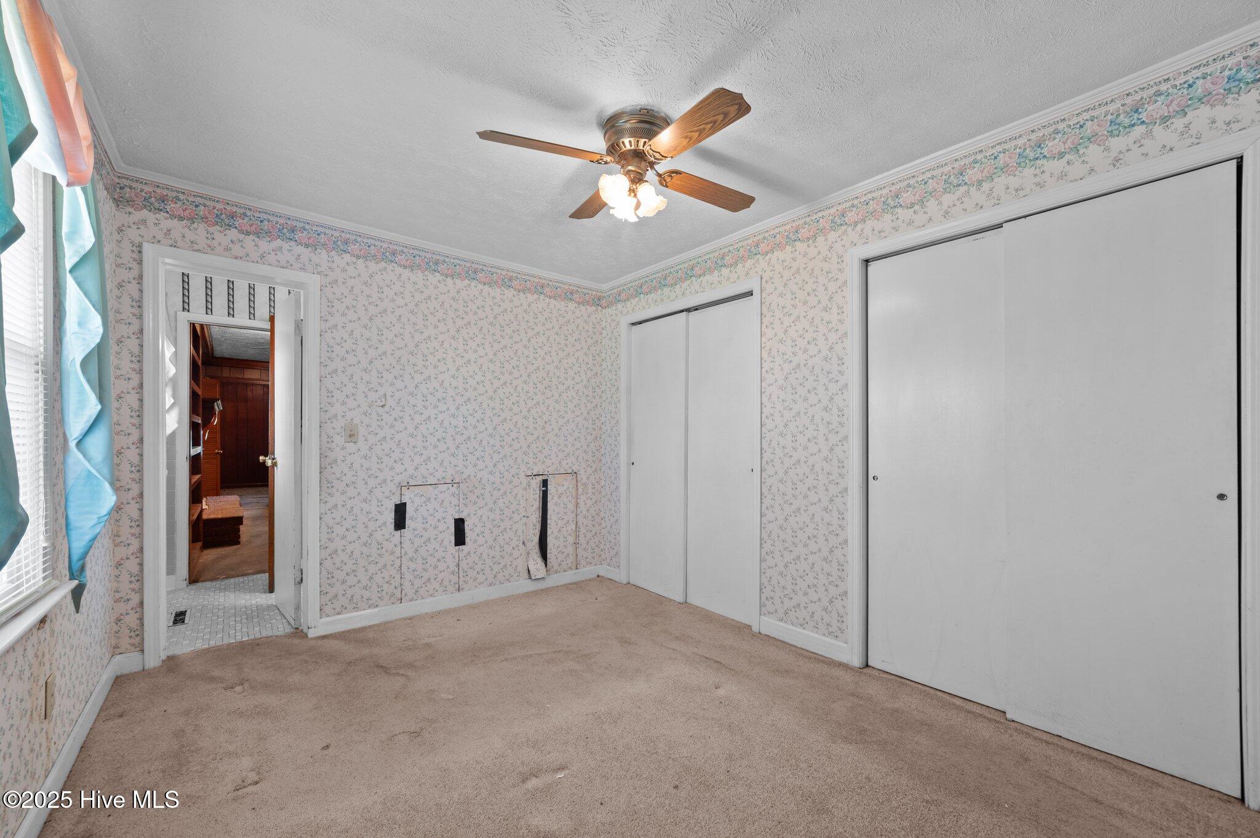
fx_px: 490
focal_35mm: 14
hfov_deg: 104.3
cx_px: 630
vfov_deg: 81.1
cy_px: 419
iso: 250
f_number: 8
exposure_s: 1
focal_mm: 14
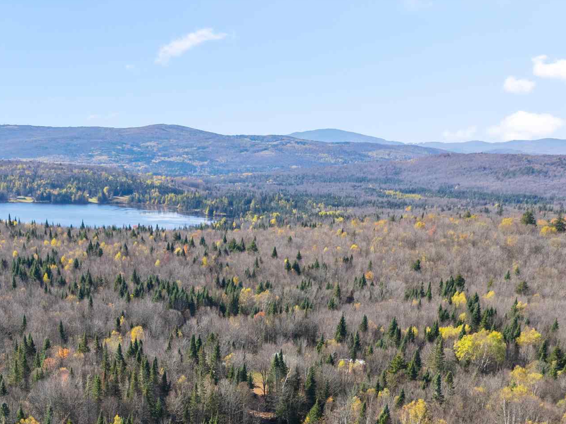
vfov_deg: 23.1
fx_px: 948
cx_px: 90
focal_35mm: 58
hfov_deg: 32.1
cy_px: 509
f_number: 2.8
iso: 330
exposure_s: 1/2500
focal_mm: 12.29
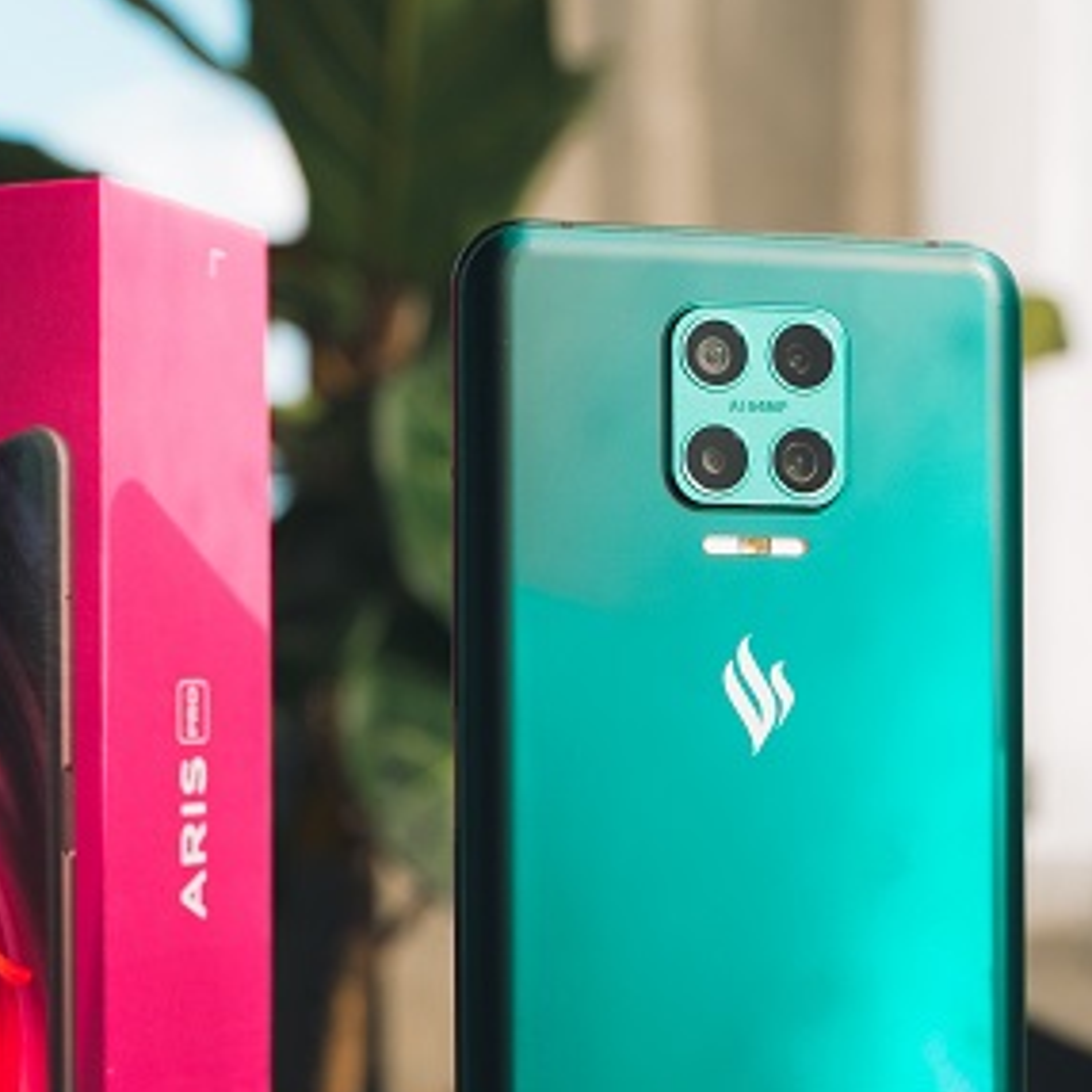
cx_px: 428
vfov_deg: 22.5
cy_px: 869
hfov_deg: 22.7
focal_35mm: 76
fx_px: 2712
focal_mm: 32
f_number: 5.6
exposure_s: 1/320
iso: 800
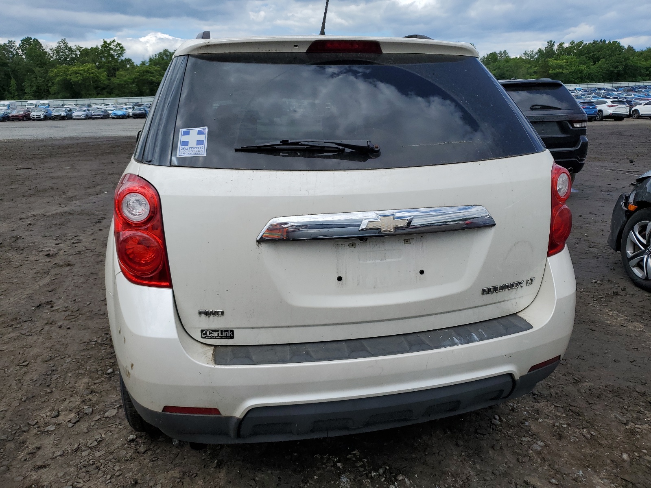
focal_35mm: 26
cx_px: 326
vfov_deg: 53.1
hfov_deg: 67.3
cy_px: 244
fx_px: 489
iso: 50
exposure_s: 1/5000
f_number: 1.5
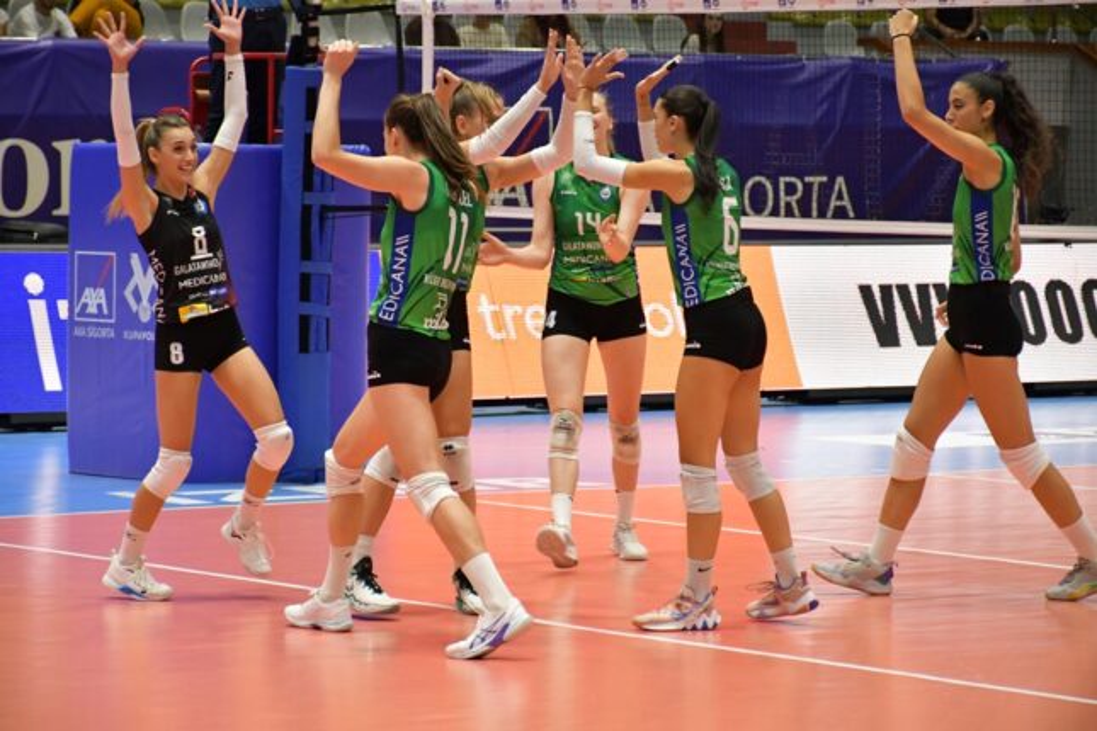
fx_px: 4570
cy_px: 366
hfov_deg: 13.7
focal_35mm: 150
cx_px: 548
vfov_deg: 9.1
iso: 5000
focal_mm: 100
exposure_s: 1/640
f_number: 5.6
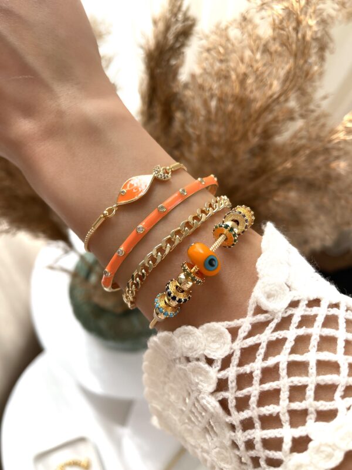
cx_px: 176
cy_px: 235
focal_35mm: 26
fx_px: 353
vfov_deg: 67.3
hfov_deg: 53.0
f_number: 1.6
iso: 32
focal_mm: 5.1
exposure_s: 1/144
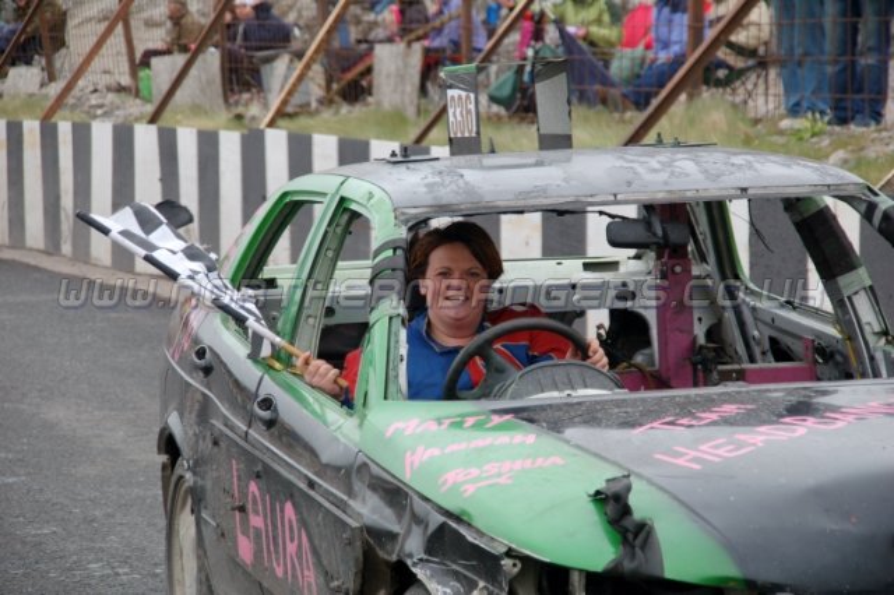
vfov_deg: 9.6
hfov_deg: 14.4
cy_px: 298
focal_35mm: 142
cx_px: 447
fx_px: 3537
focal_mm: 95
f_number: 5.6
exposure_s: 1/400
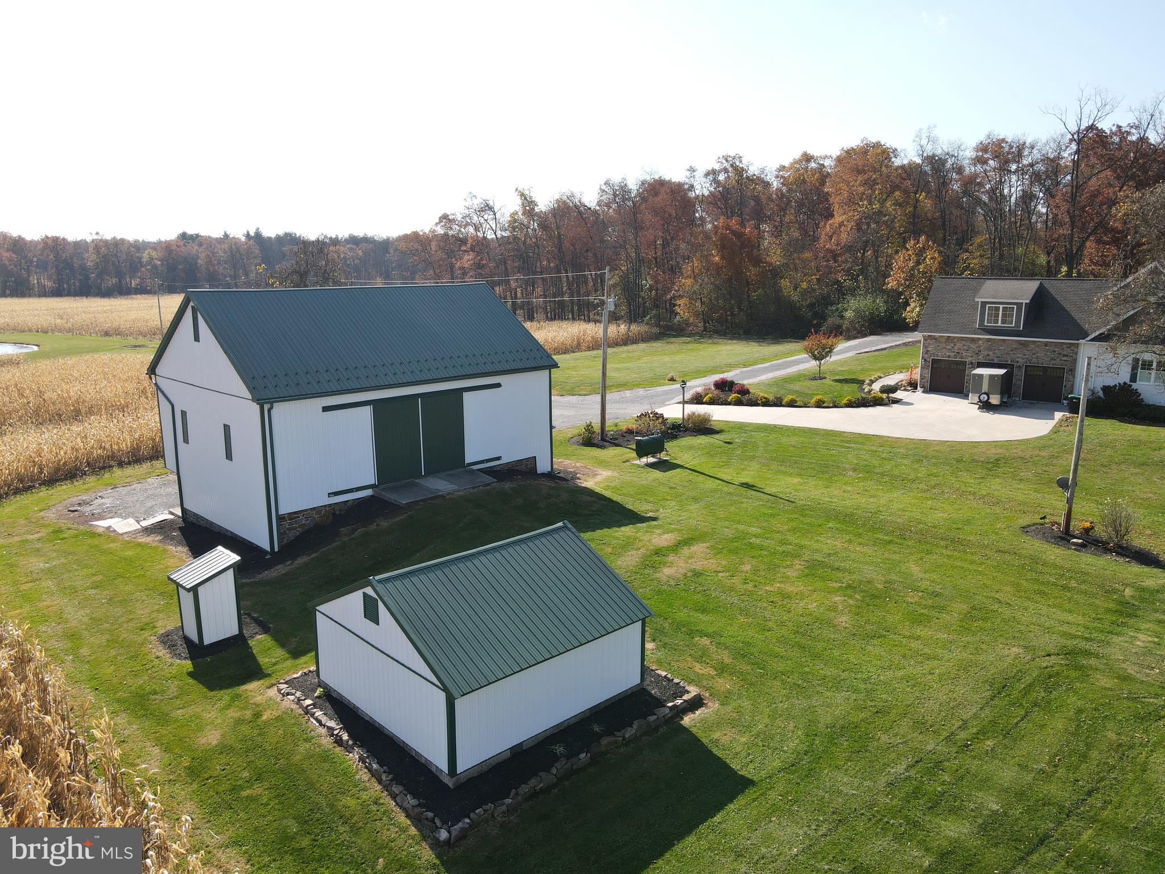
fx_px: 808
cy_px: 437
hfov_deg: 71.6
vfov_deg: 56.8
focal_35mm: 24
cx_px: 582
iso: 100
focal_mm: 4.5
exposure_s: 1/350
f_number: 2.8
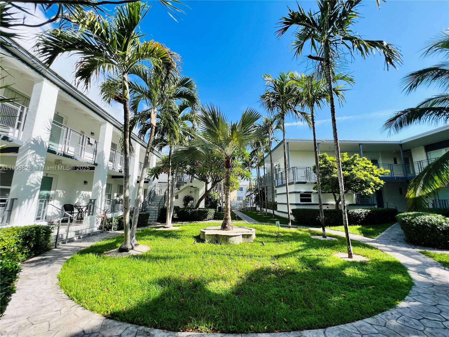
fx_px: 169
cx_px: 224
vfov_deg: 89.9
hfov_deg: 106.2
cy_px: 168
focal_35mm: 13
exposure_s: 1/615
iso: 32
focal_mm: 1.57
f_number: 1.8
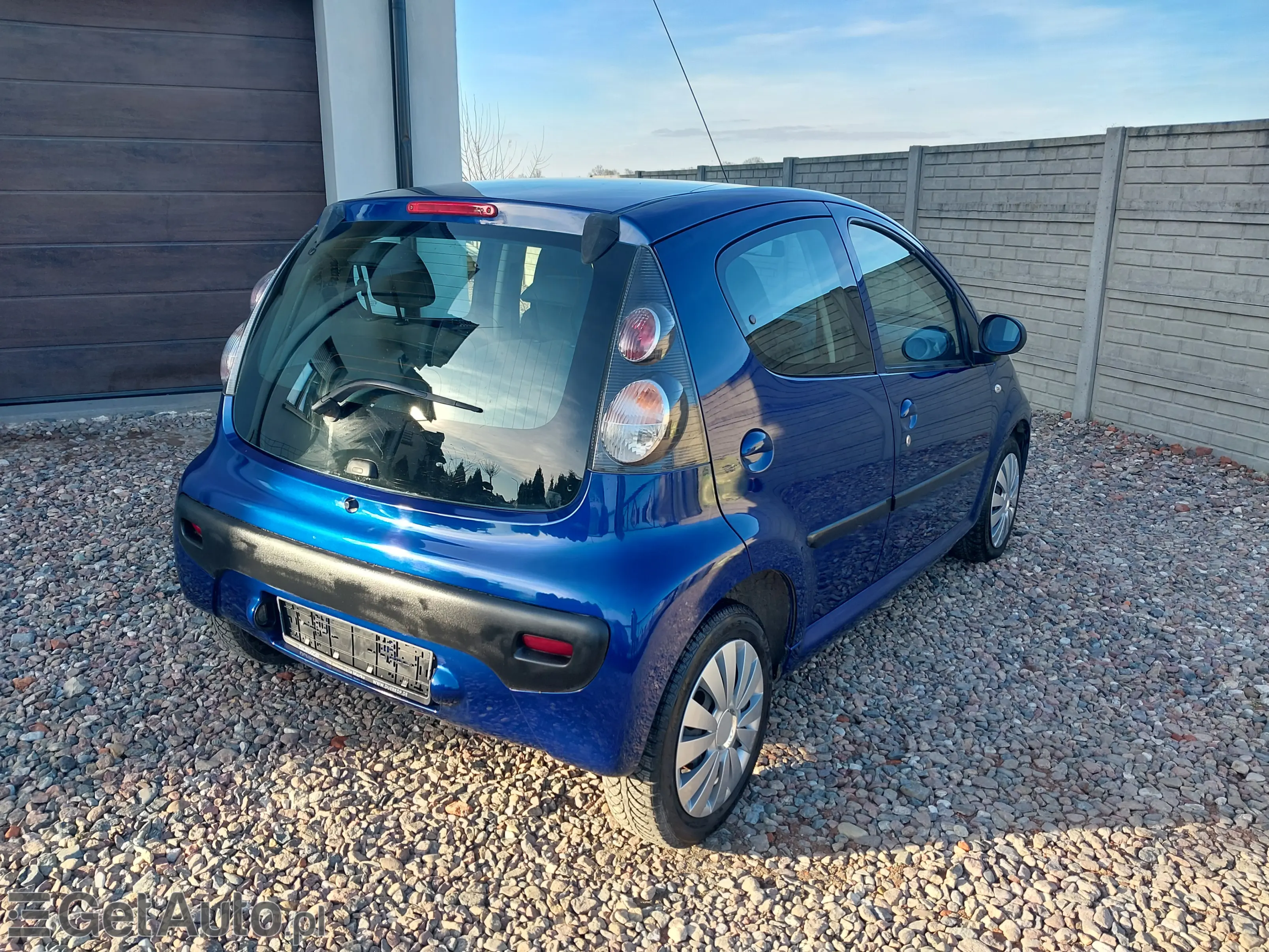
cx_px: 634
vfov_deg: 46.8
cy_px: 476
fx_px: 1100
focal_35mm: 30
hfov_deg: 60.0
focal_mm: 4.6
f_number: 1.8
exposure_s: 1/119
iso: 20
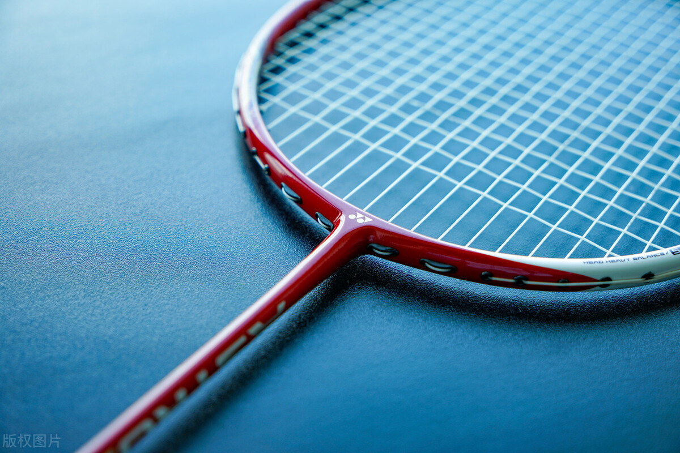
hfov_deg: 37.5
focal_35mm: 53
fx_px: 1001
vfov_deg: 25.5
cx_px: 340
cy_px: 226
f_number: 4.5
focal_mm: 53
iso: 100
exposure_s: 1/60
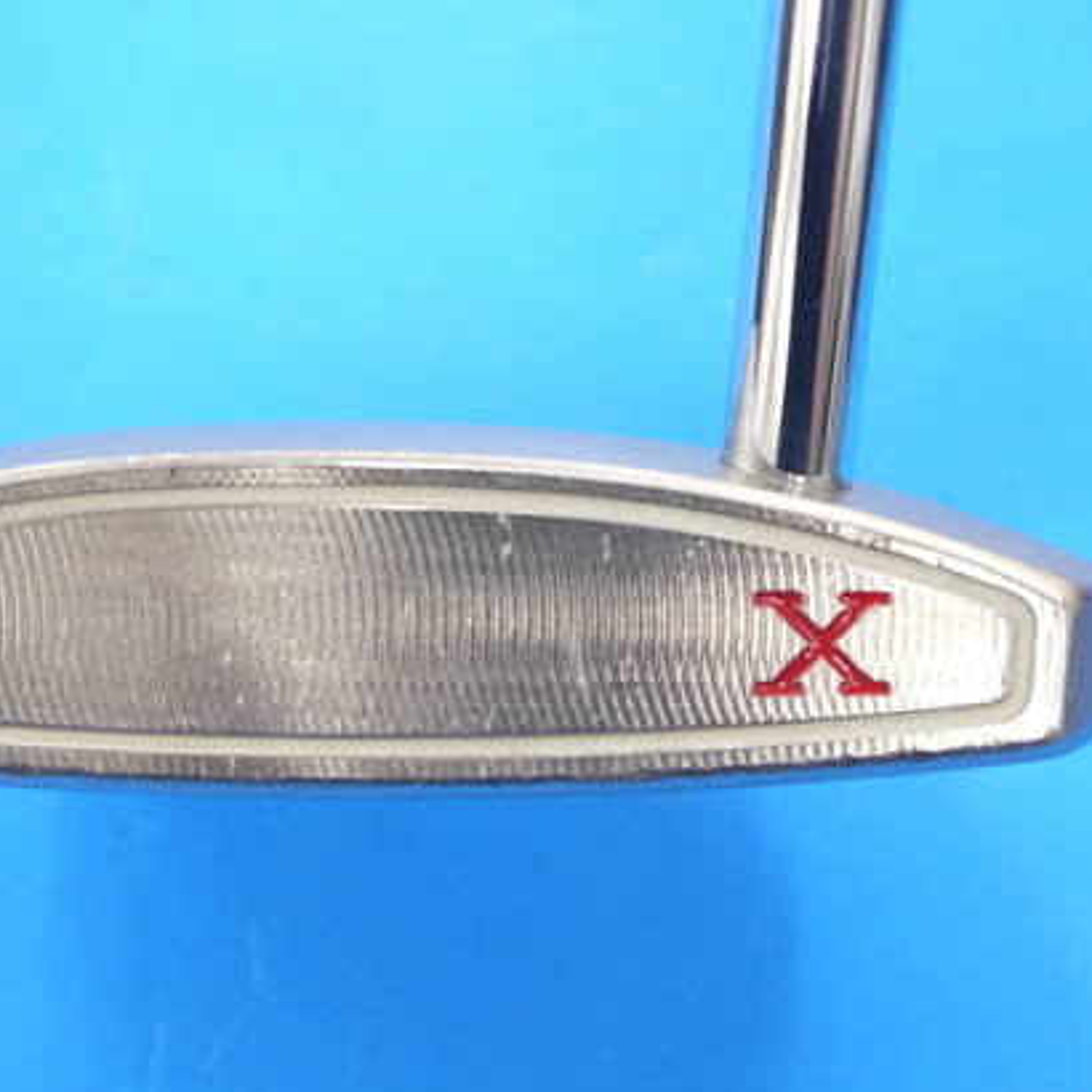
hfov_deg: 15.0
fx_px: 4140
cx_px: 362
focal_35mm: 116
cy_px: 597
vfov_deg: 15.0
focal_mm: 42
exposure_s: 1/60
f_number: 5.6
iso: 800
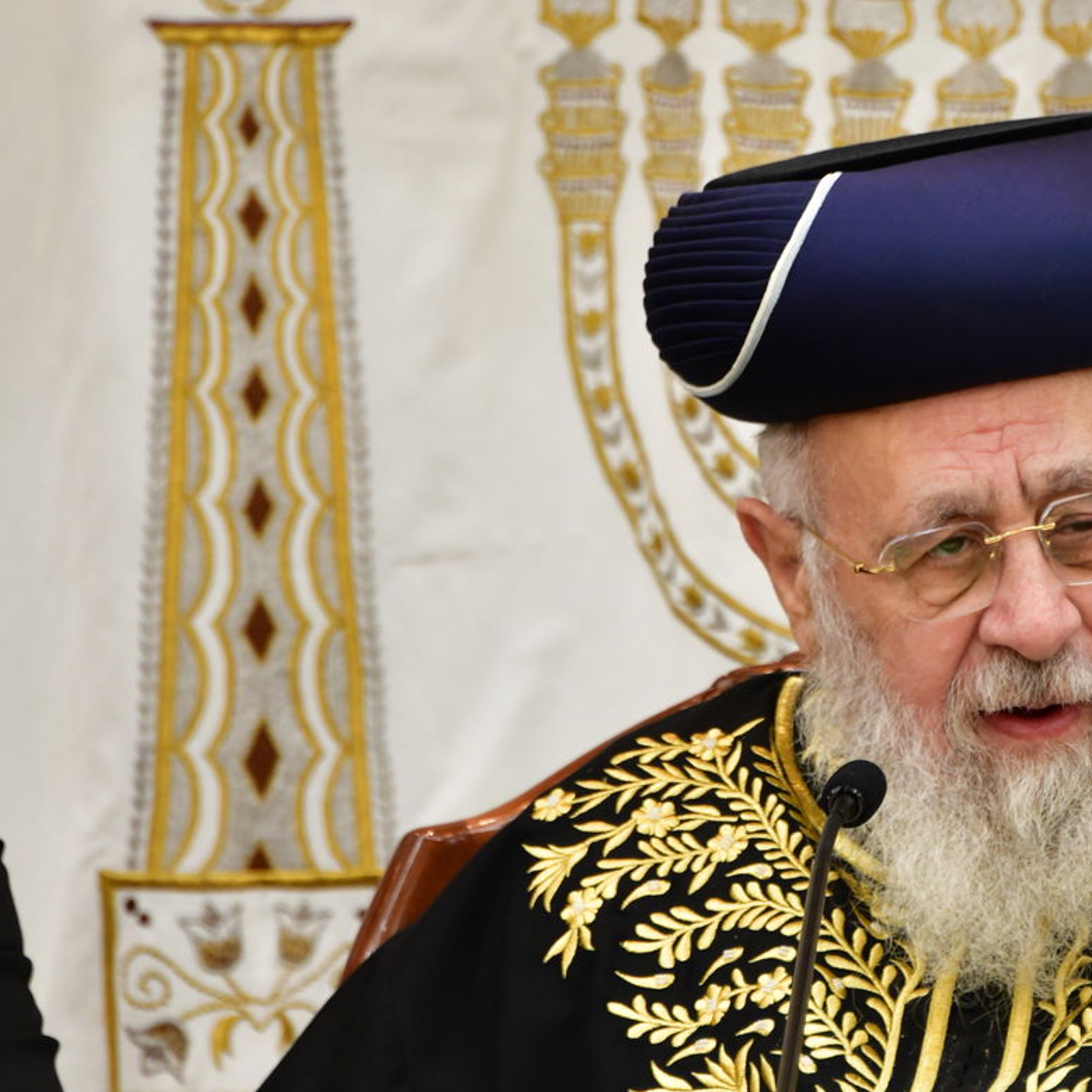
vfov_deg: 3.3
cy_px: 499
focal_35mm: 527
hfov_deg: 3.3
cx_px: 938
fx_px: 18809
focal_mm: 230
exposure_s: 1/100
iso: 1600
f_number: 5.6
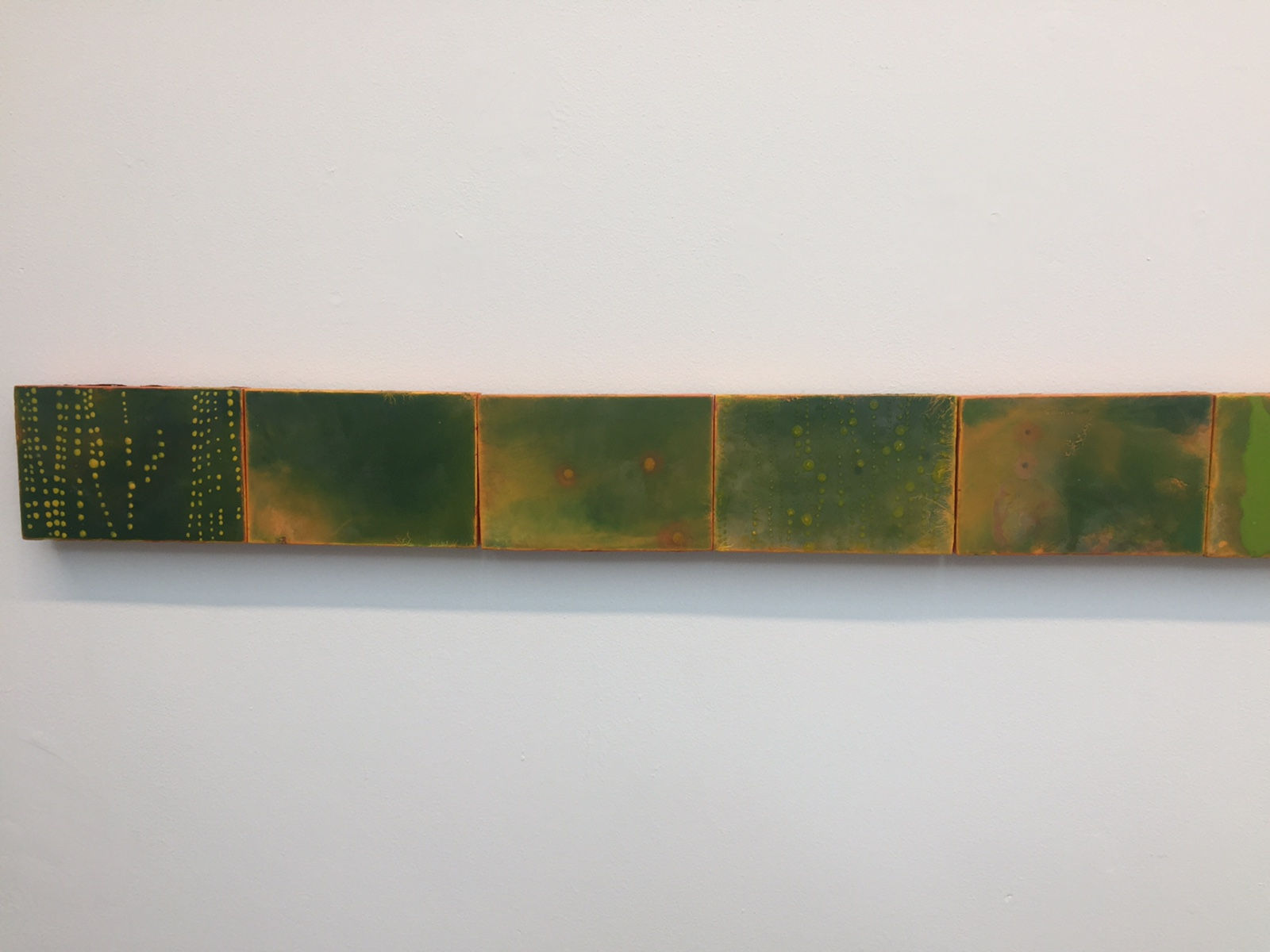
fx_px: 1064
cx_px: 635
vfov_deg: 48.2
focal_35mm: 29
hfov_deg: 61.7
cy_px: 476
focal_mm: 4.15
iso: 40
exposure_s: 1/50
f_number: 2.2
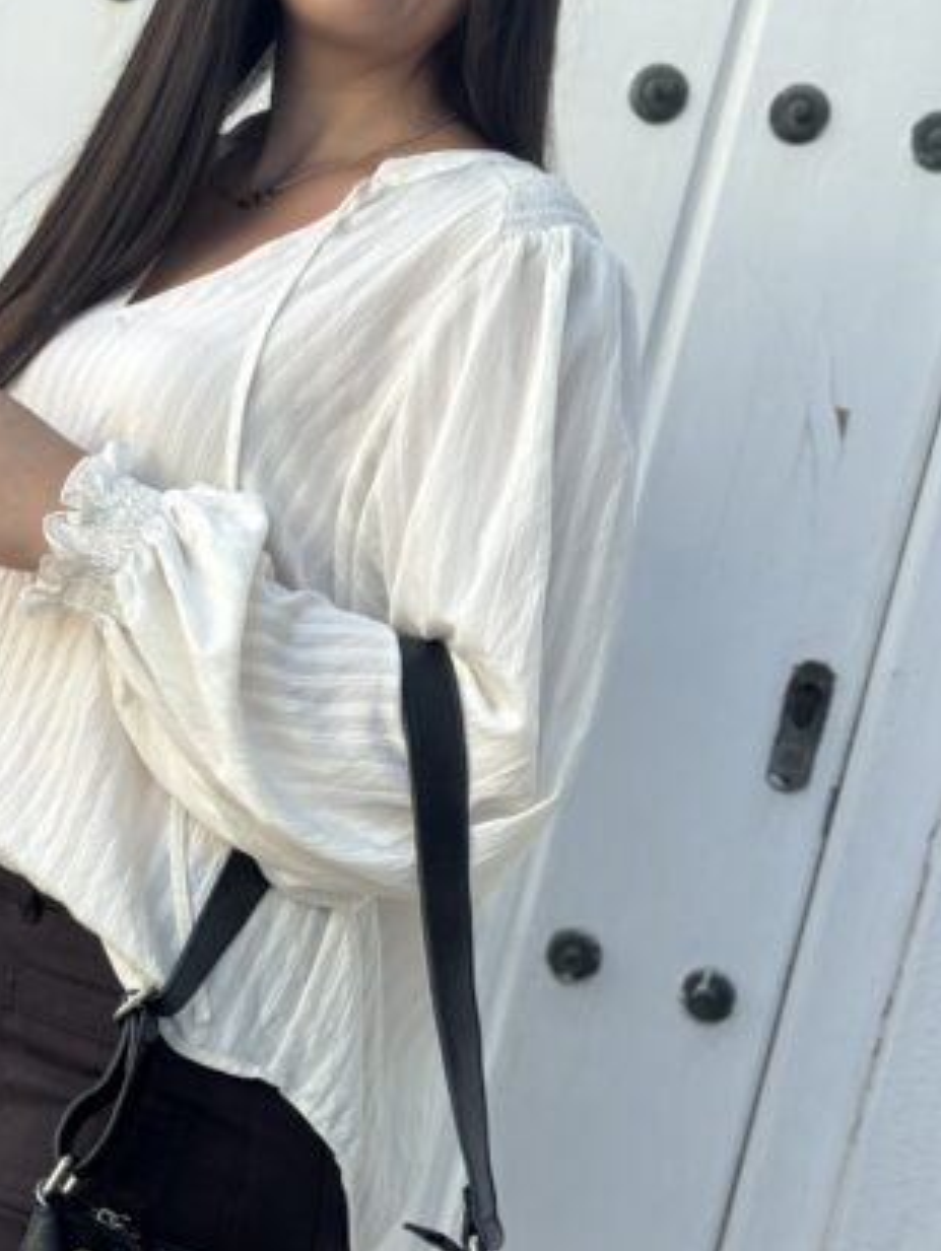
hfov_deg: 21.0
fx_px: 2533
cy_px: 782
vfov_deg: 27.7
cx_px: 314
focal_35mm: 70
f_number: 1.78
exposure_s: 1/1597
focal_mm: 6.76
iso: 64
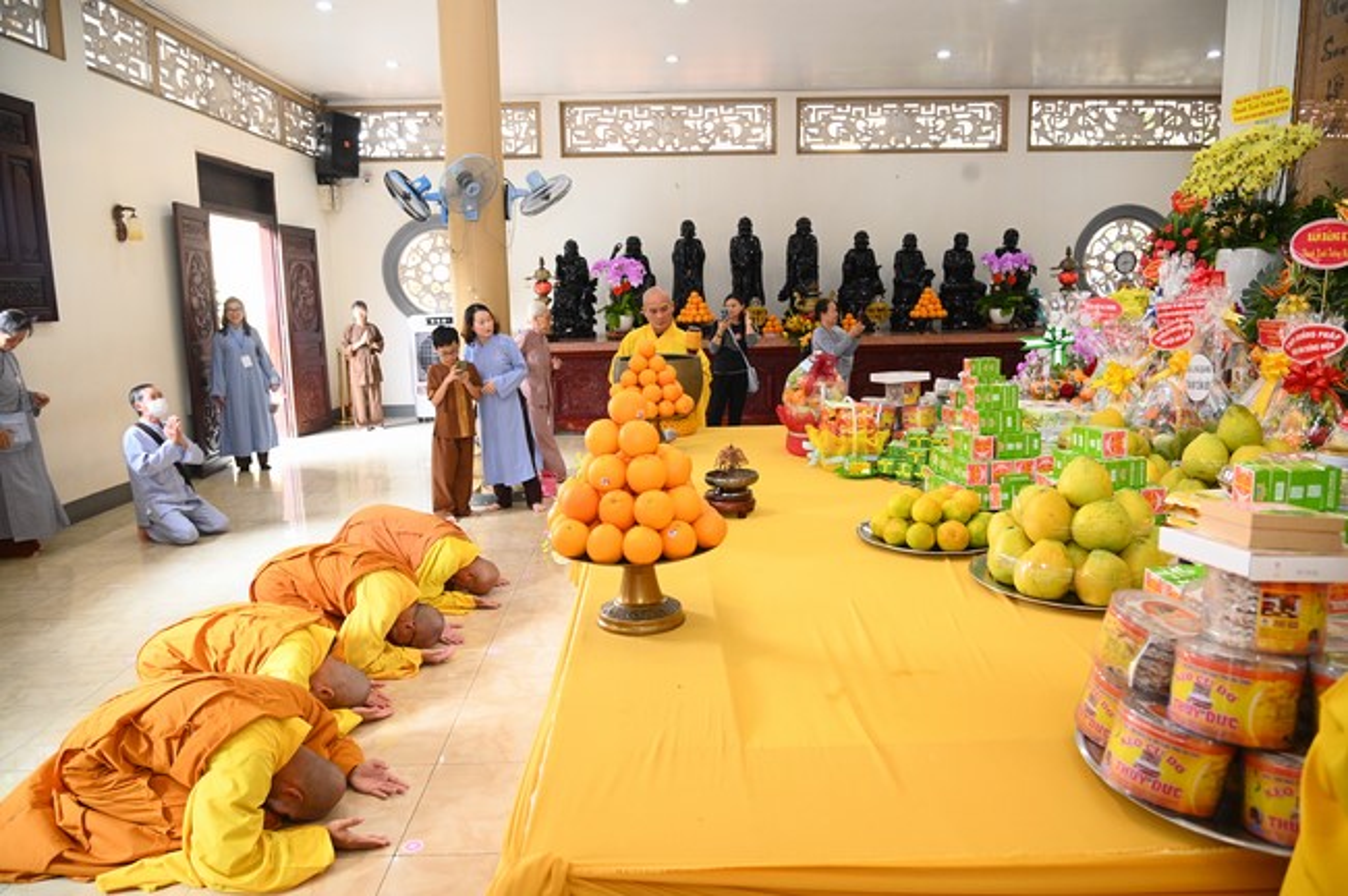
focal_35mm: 24
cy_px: 448
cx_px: 674
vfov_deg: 53.0
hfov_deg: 73.8
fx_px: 898
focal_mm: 24
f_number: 4.5
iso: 3200
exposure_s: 1/160
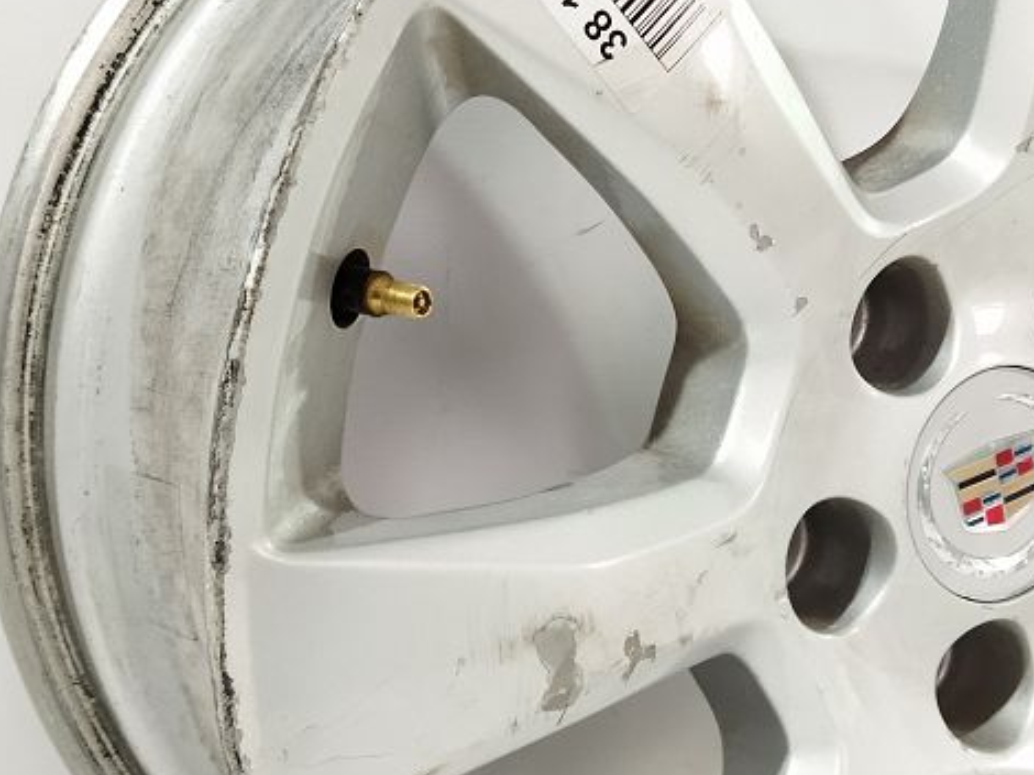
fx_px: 2060
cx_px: 640
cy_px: 434
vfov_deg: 21.3
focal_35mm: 69
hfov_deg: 28.1
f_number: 1.79
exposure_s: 1/50
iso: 266
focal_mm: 4.71
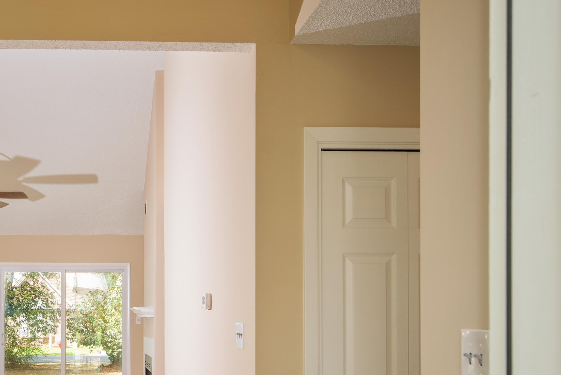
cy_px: 297
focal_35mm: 48
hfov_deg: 39.7
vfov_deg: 27.6
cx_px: 125
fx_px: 748
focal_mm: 20
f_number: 6.3
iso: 100
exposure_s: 1/25
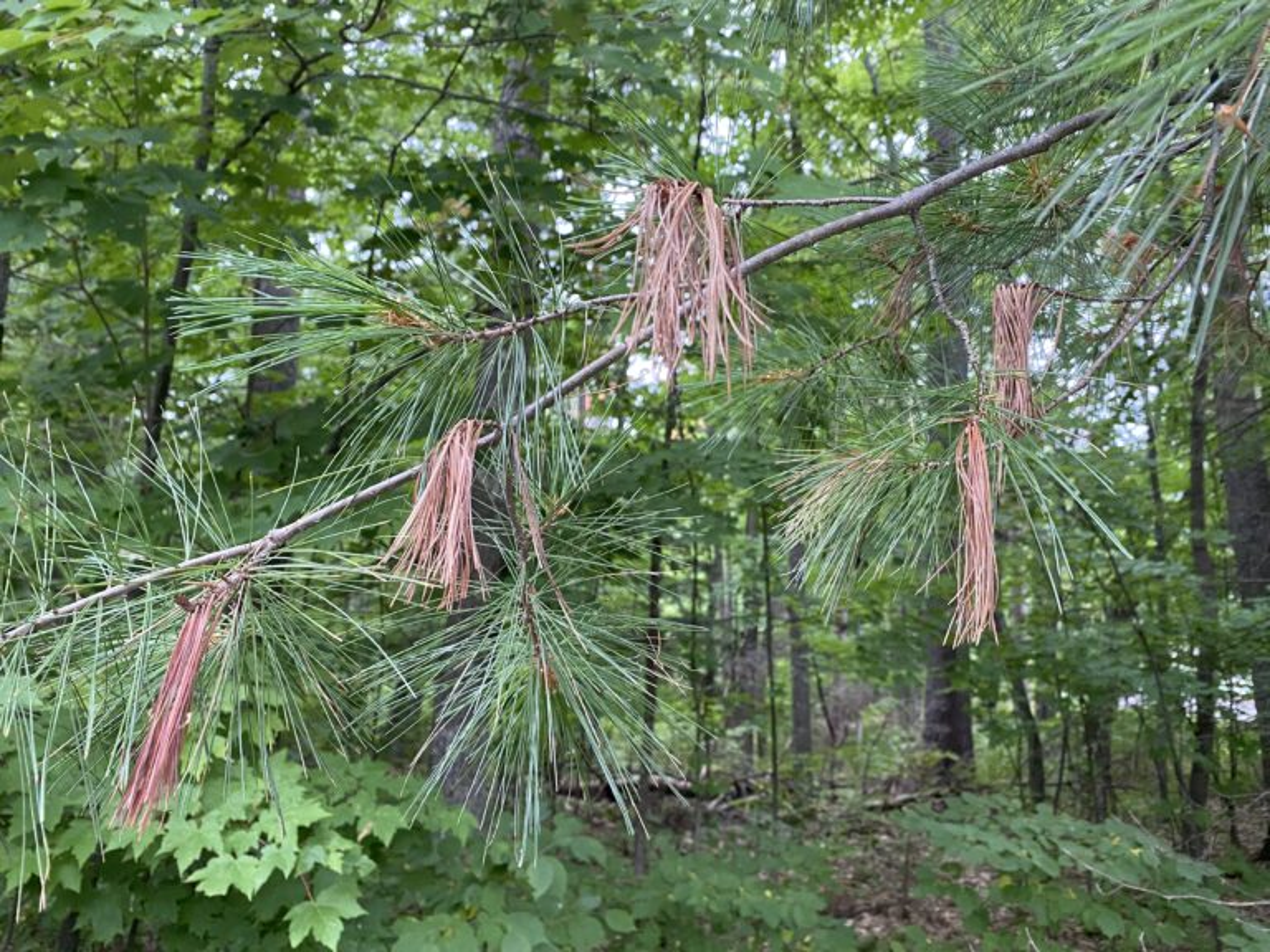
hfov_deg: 67.3
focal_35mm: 26
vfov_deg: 53.1
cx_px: 635
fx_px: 954
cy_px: 476
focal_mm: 4.25
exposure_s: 1/60
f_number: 1.8
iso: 250
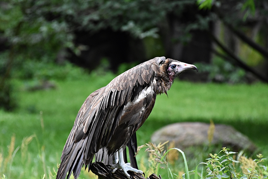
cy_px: 104
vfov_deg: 5.3
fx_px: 1944
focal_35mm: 261
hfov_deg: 7.9
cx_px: 124
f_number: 5.6
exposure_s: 1/500
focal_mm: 140
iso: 2200
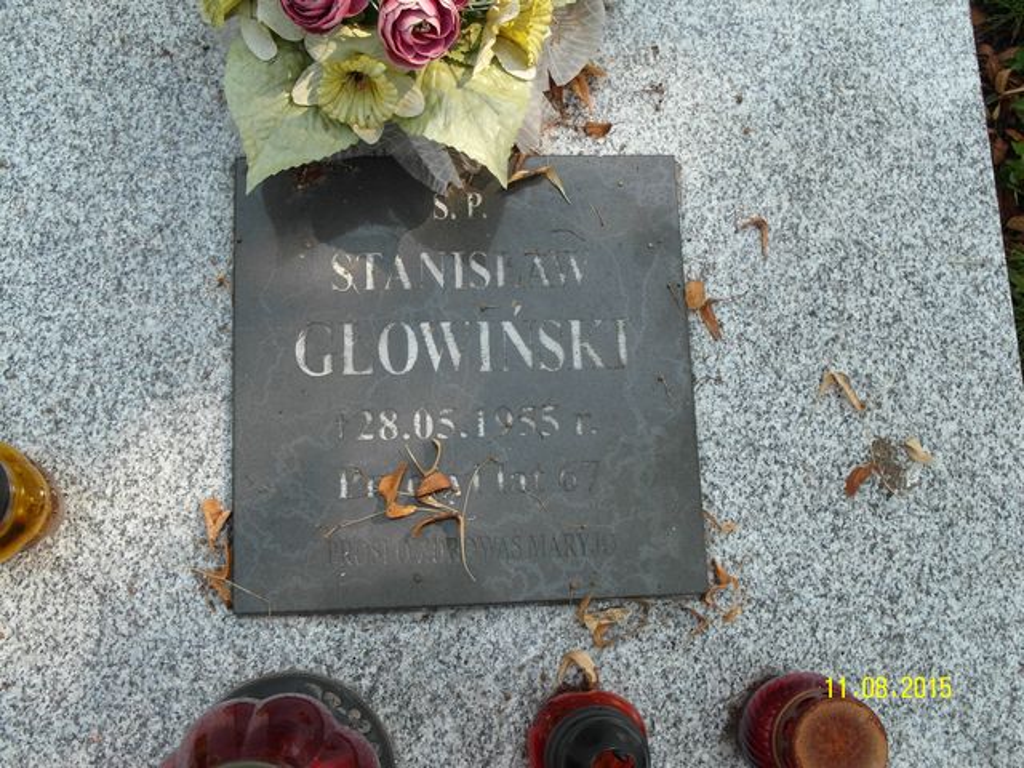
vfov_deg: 39.7
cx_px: 512
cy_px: 384
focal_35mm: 36
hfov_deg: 51.4
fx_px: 1065
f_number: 3.7
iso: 80
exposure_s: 1/180
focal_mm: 7.8
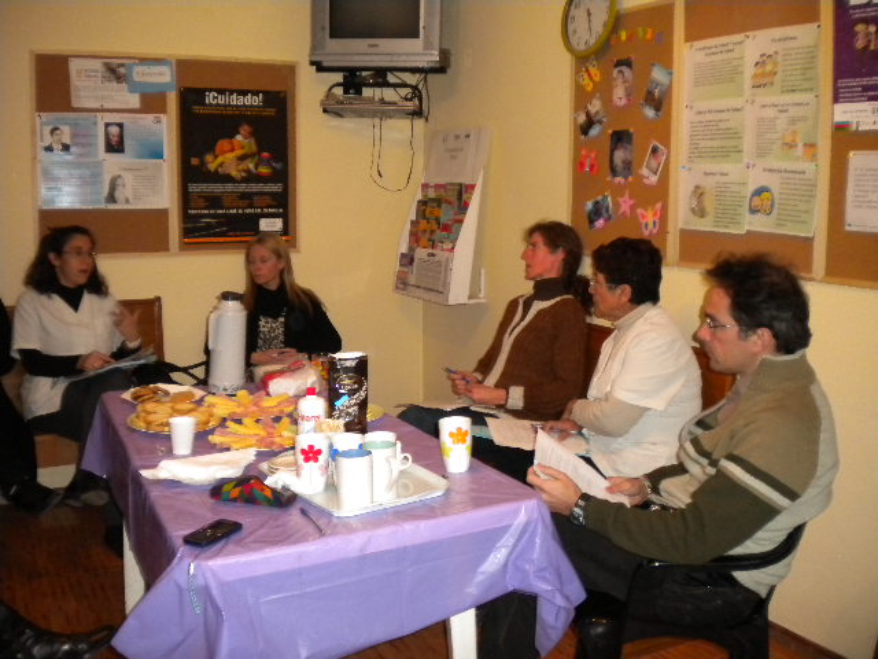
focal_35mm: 35
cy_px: 330
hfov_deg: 52.6
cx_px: 439
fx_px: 888
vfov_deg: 40.7
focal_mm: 6.3
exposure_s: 1/30
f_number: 3.1
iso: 400
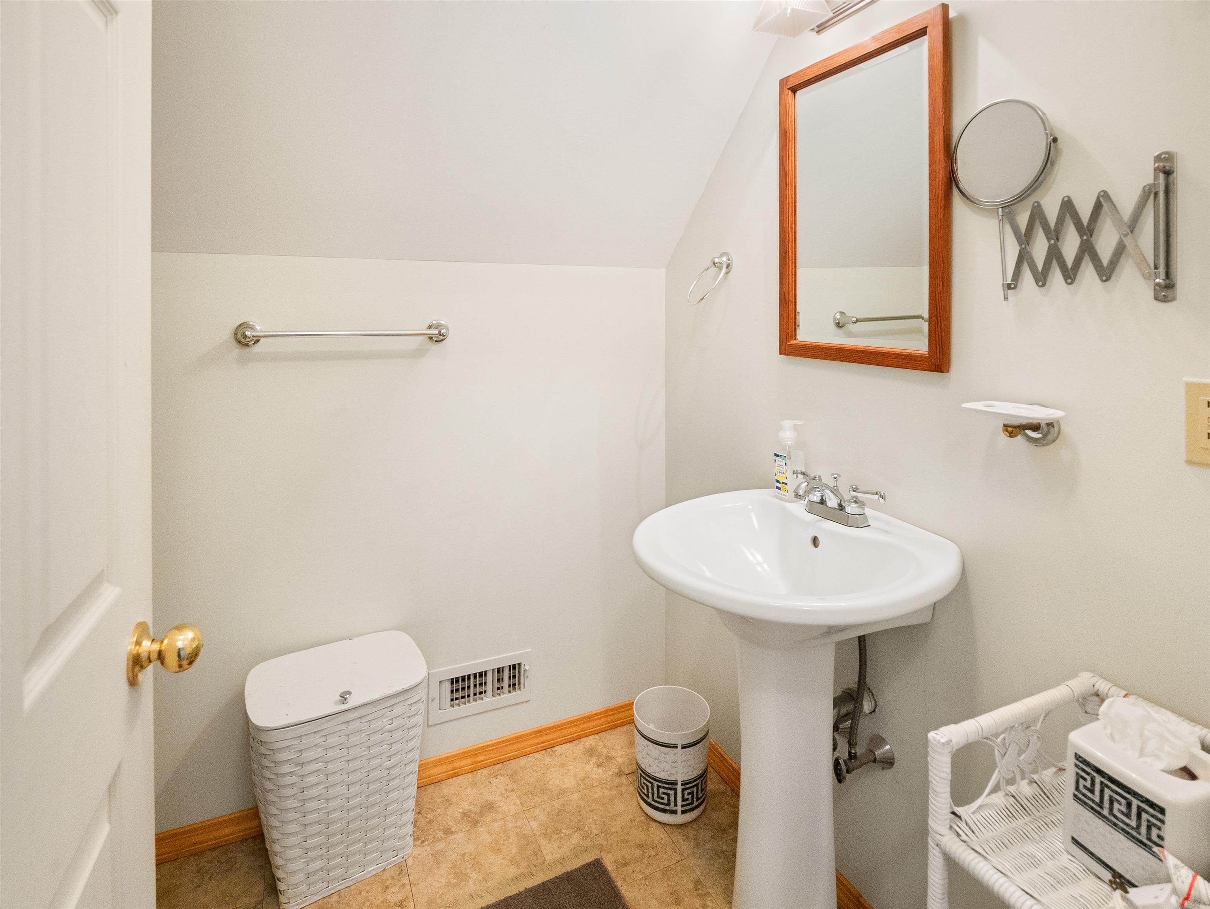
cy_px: 454
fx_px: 560
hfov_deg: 94.5
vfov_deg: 78.2
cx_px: 605
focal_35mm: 16
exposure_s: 1/60
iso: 1250
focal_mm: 8
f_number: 2.8
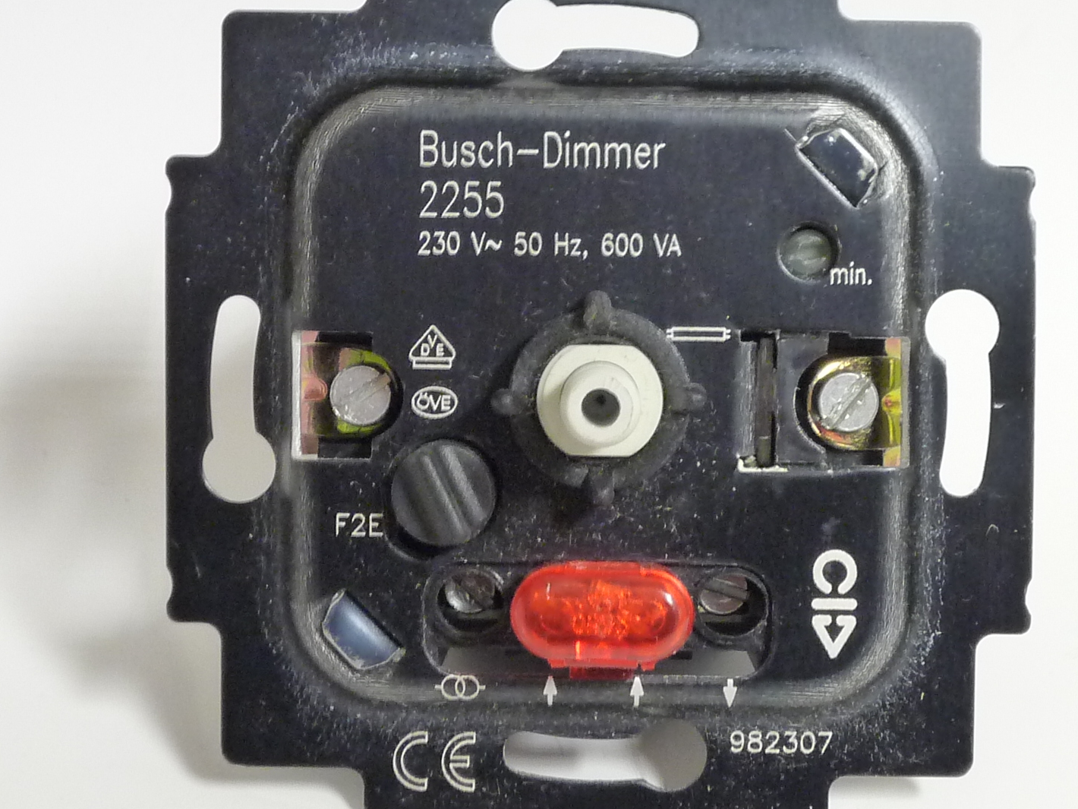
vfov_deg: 16.6
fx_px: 2772
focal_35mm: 89
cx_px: 605
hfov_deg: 22.0
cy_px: 403
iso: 400
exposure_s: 1/6
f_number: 4.3
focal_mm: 7.8
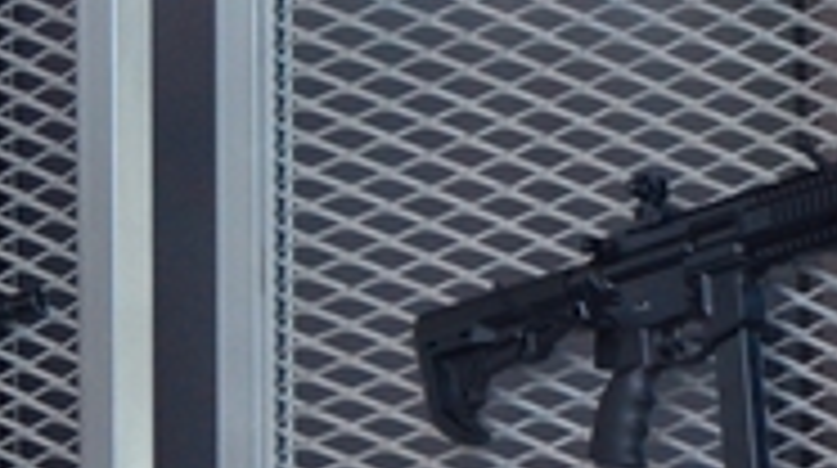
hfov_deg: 4.3
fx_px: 11236
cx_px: 225
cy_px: -146
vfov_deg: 2.4
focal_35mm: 507
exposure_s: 1/80
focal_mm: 100
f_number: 9
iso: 1600
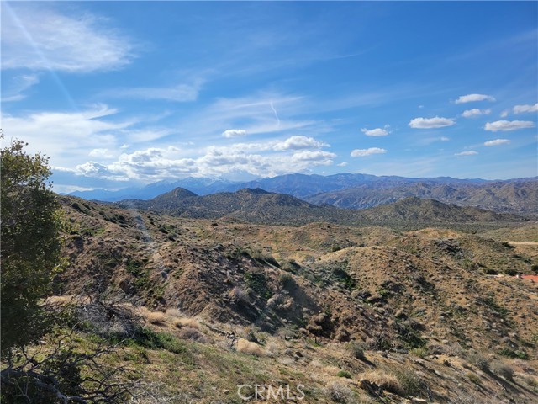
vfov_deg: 53.1
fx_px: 404
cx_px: 269
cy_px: 202
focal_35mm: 26
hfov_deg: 67.3
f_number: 1.8
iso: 40
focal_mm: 5.4
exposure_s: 1/3550
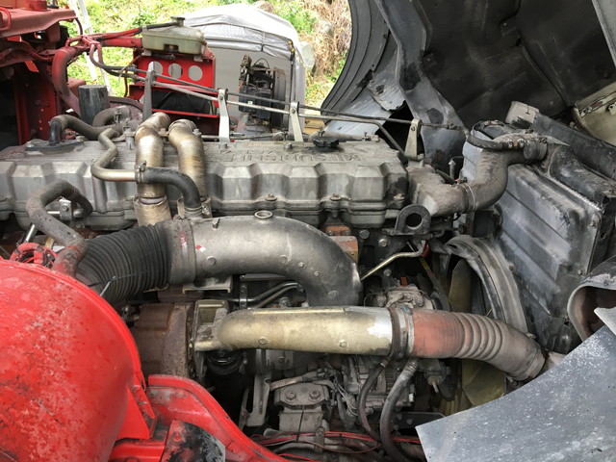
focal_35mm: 29
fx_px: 516
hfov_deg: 61.7
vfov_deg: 48.2
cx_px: 308
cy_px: 231
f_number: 2.2
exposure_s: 1/30
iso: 25
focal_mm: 4.15
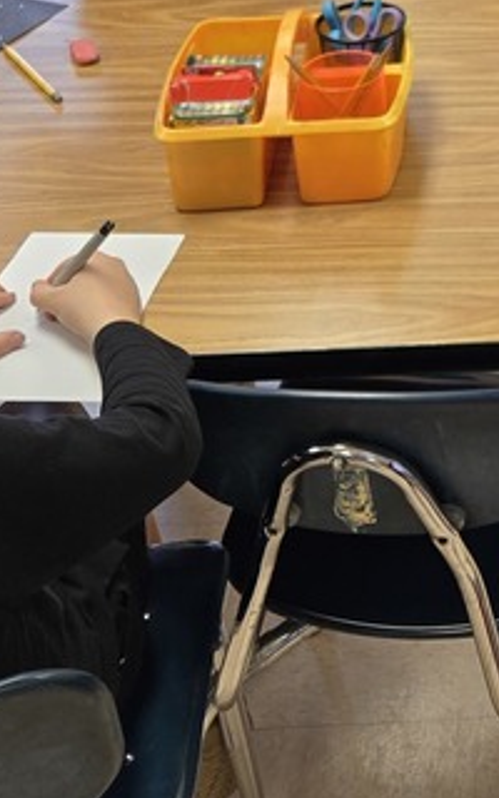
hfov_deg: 15.3
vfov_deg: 23.5
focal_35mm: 78
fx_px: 1697
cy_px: -224
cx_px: 781
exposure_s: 1/60
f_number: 1.8
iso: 40
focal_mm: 5.4
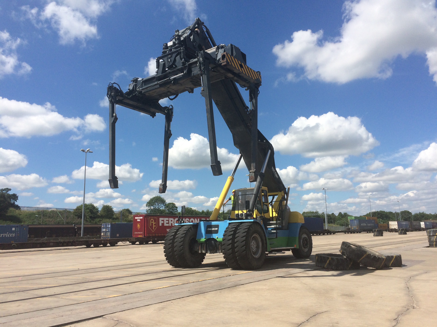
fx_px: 366
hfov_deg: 61.7
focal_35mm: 29
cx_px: 218
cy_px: 164
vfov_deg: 48.2
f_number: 2.2
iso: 32
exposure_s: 1/3425
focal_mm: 4.15
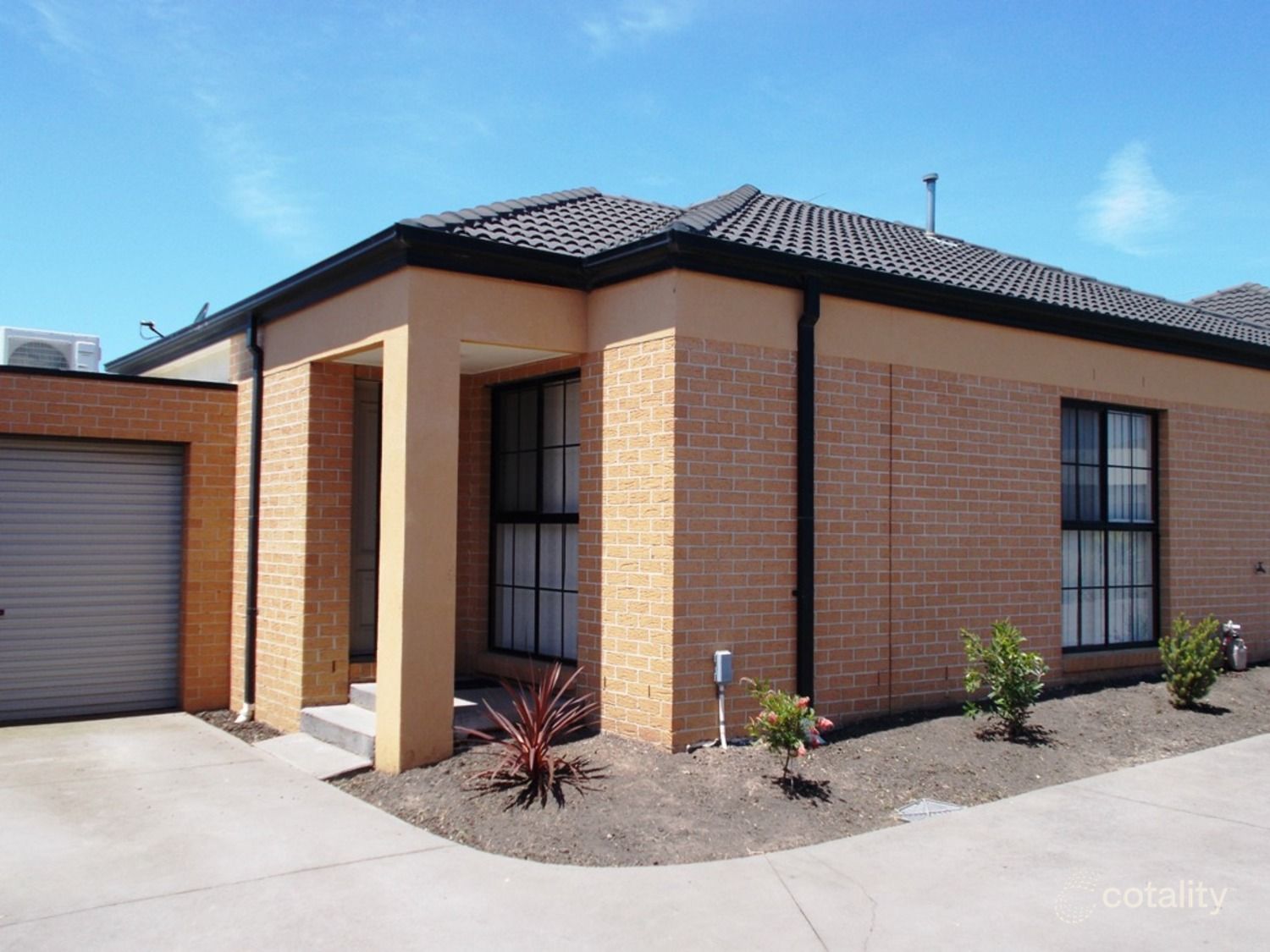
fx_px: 1247
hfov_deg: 54.0
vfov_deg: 41.8
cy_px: 476
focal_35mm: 34
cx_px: 635
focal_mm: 6
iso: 80
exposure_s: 1/80
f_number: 9.2
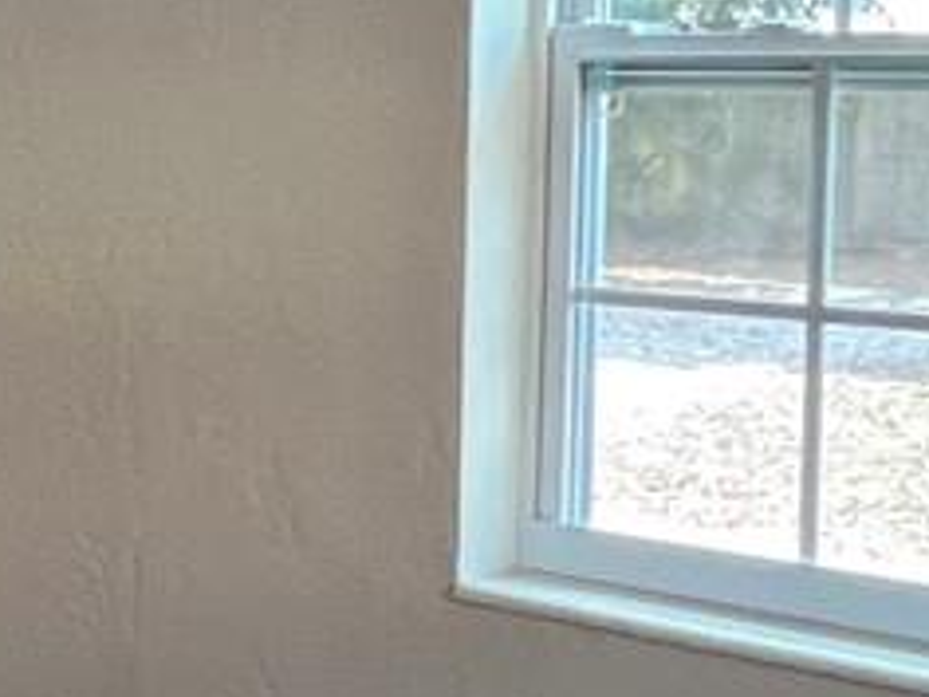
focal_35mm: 88
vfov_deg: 16.8
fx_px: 2362
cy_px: 248
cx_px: -937
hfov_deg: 16.7
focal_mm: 1.57
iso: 160
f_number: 1.8
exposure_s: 1/99
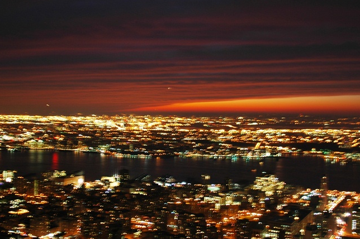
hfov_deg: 47.4
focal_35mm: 41
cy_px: 114
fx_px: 410
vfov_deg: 32.6
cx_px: 190
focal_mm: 22
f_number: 3.8
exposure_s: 1
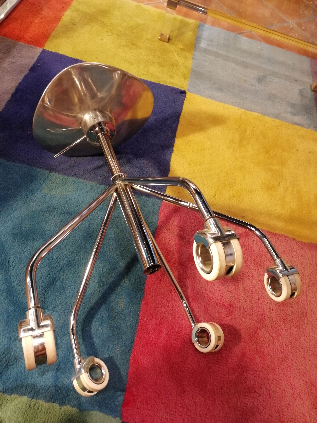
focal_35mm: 27
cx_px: 158
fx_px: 330
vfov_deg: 65.3
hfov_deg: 51.4
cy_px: 212
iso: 640
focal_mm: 3.95
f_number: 2.2
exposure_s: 1/16.7
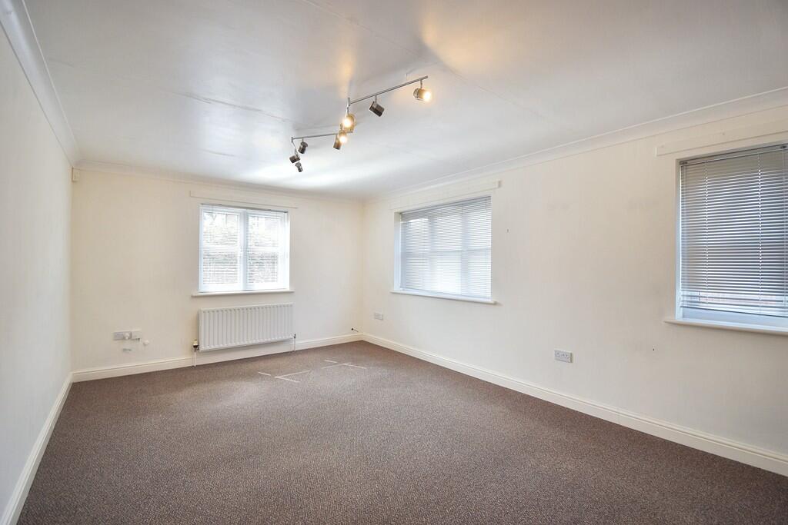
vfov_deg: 77.3
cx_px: 394
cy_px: 262
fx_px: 328
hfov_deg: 100.4
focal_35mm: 15
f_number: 4.5
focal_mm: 10
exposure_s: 1/50
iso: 100
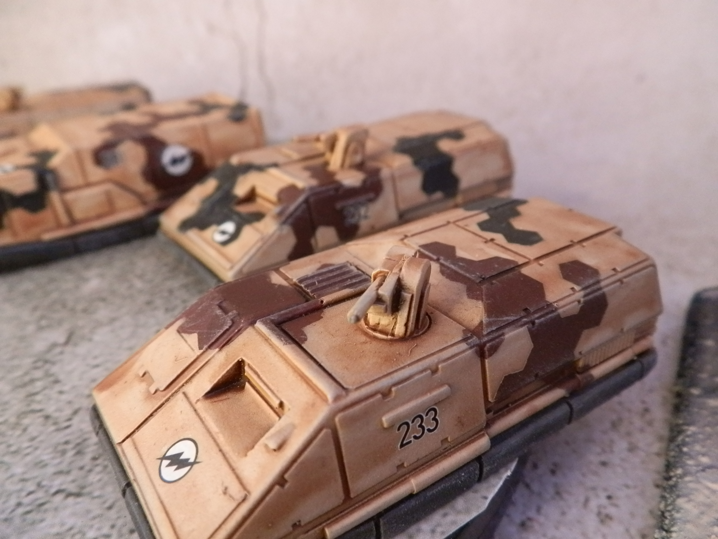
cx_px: 359
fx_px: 581
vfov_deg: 49.7
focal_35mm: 28
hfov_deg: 63.4
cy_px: 270
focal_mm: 5
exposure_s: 1/100
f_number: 3.1
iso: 400
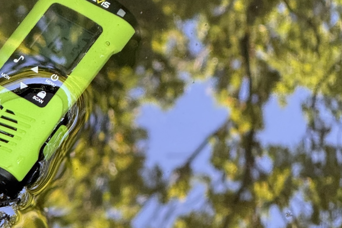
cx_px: 90
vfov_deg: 5.7
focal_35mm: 239
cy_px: 37
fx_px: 2270
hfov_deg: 8.6
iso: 320
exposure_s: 1/60
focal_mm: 15.66
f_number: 2.8
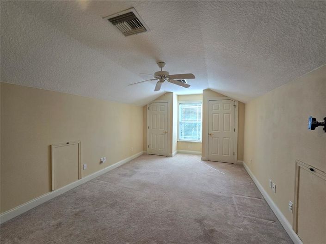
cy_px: 122
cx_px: 163
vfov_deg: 89.9
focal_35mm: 13
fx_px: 122
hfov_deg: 106.2
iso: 50
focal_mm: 2.2
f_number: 2.2
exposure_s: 1/60
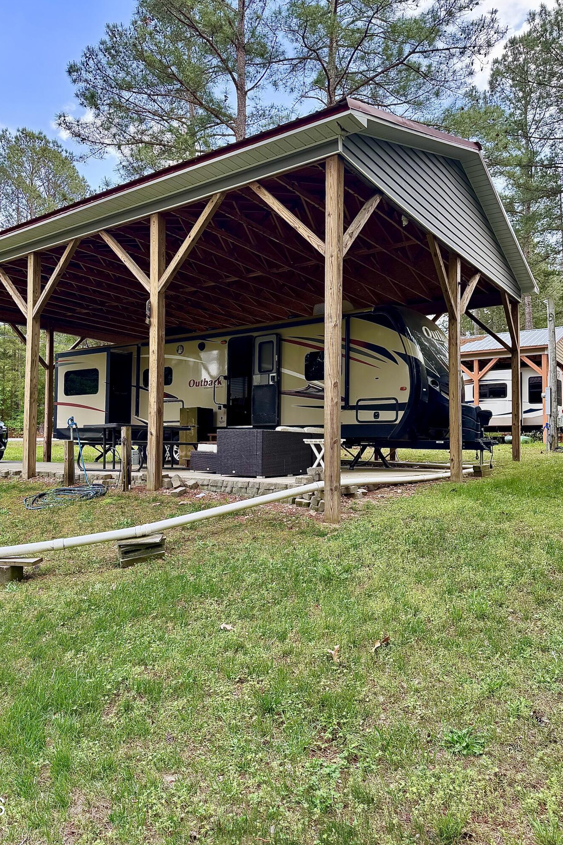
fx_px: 587
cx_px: 258
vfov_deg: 71.5
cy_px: 422
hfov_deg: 51.2
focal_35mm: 25
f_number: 1.78
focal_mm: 6.76
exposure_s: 1/227
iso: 80
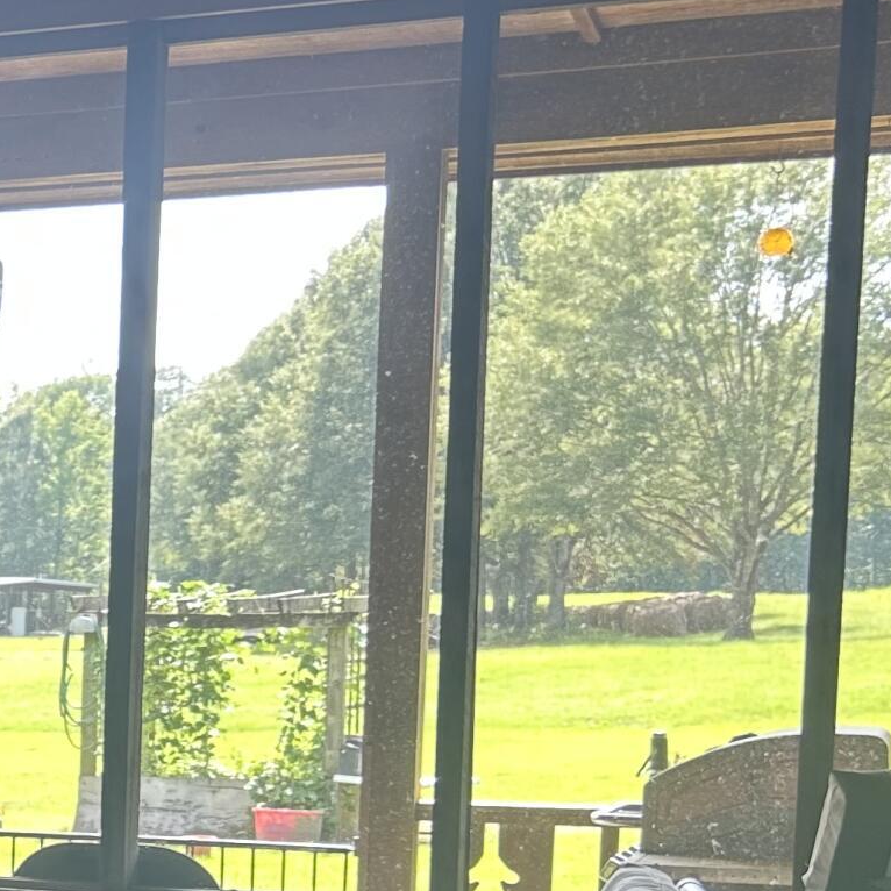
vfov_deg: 18.9
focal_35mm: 90
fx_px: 2621
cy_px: 843
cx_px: -511
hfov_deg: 17.1
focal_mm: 5.7
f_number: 1.5
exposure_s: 1/120
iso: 40
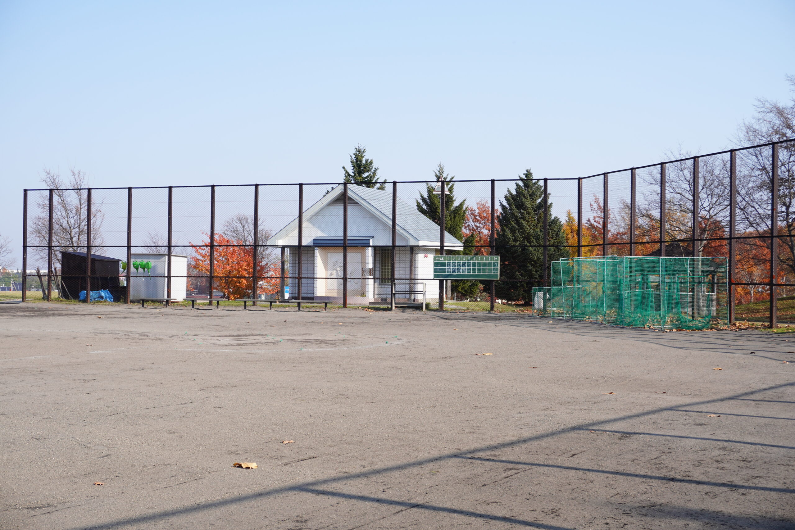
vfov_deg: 26.5
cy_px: 265
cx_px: 398
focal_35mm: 51
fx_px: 1126
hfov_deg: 38.9
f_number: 8
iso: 100
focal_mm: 34
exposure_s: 1/160
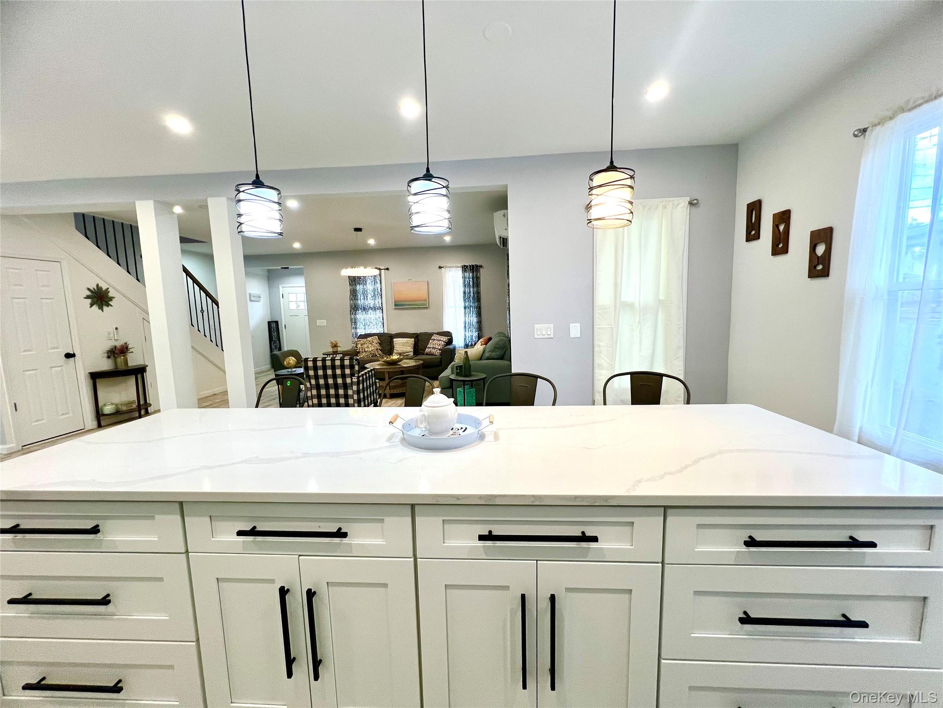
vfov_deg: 89.9
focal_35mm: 13
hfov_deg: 106.2
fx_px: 354
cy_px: 354
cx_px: 472
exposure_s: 1/120
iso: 125
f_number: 1.8
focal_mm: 1.57
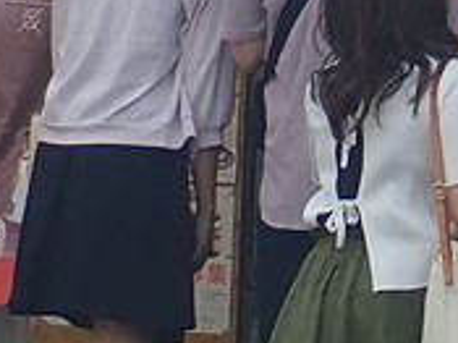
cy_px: -487
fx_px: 4813
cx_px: 424
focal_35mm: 364
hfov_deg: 5.4
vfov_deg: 4.0
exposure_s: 1/250
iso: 100
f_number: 4.5
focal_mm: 9.61
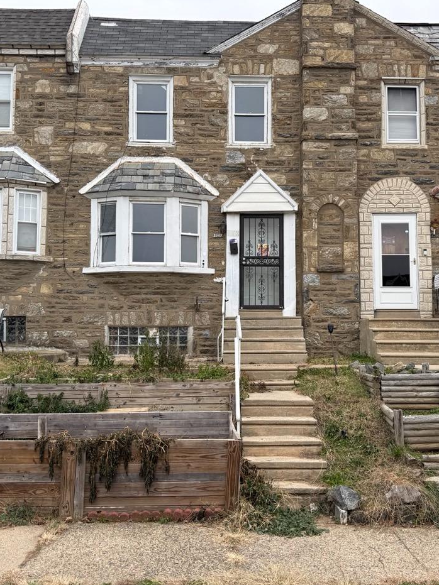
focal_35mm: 33
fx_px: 558
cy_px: 300
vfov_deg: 55.4
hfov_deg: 42.8
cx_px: 249
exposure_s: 1/234
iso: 64
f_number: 1.78
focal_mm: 6.76
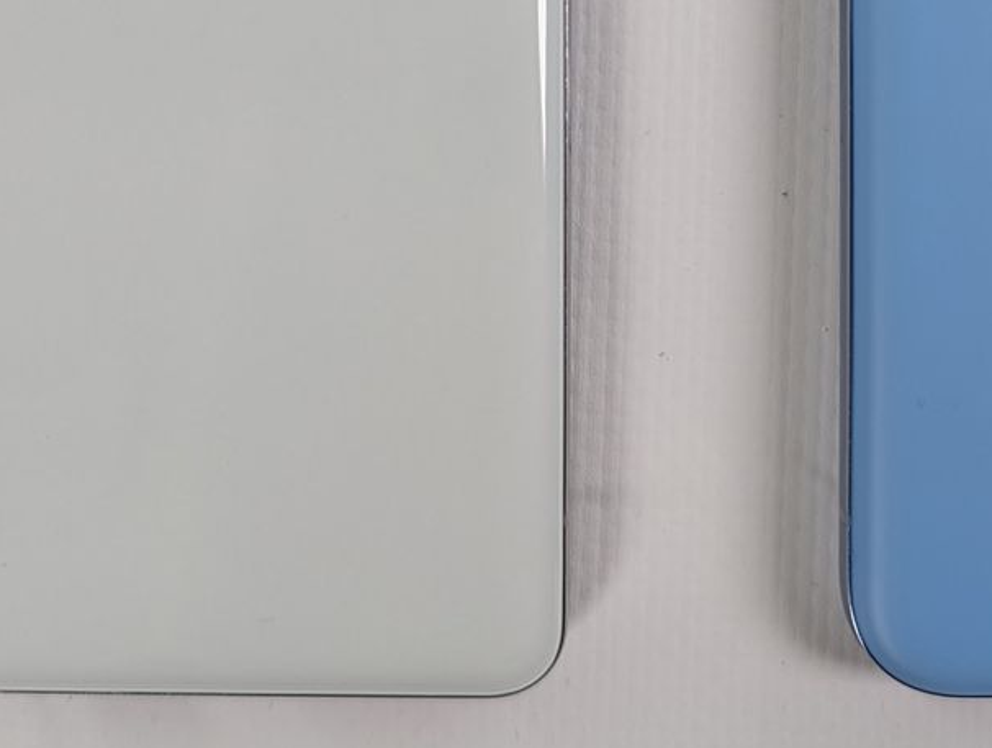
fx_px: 2182
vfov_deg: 17.7
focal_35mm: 76
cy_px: -337
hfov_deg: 25.6
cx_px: 491
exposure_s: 1/223
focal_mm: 6.9
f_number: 1.68
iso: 31
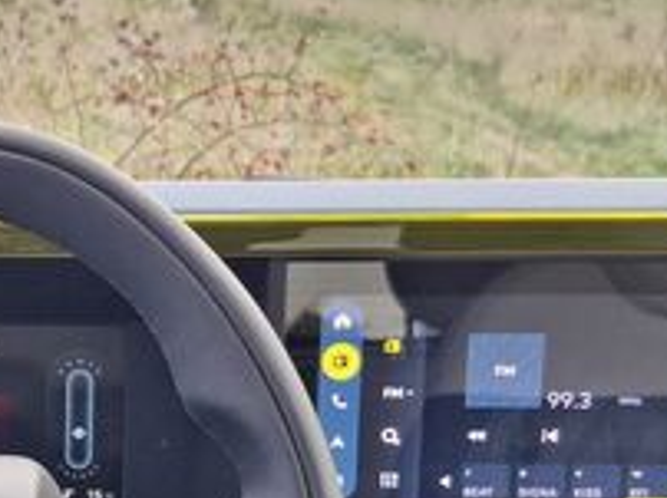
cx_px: -23
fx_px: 1617
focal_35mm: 84
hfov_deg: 22.3
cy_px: 531
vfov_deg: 17.0
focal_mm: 5.54
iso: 80
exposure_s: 1/180
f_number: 1.8
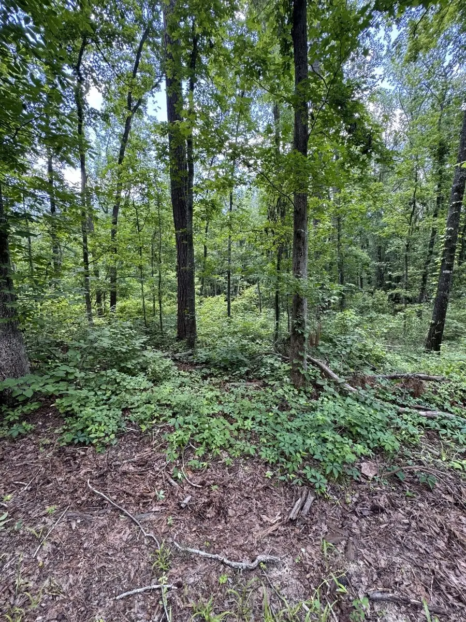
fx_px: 251
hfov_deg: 85.7
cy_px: 311
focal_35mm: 14
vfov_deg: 102.1
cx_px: 233
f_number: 2.2
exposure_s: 1/99
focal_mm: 2.22
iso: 100
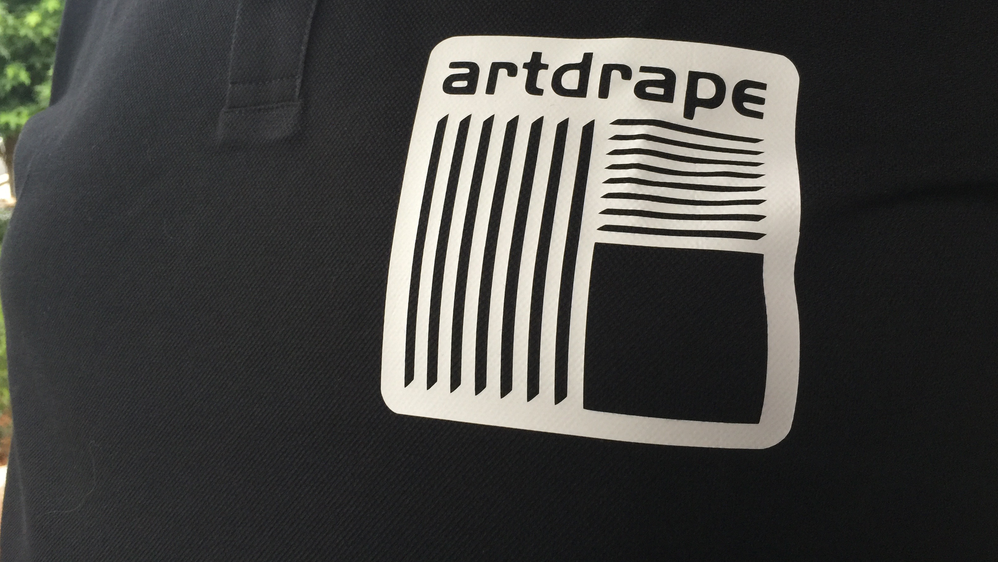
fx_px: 847
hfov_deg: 61.0
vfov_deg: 36.3
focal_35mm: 32
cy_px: 183
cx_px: 500
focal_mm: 4.15
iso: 64
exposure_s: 1/17
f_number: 2.2
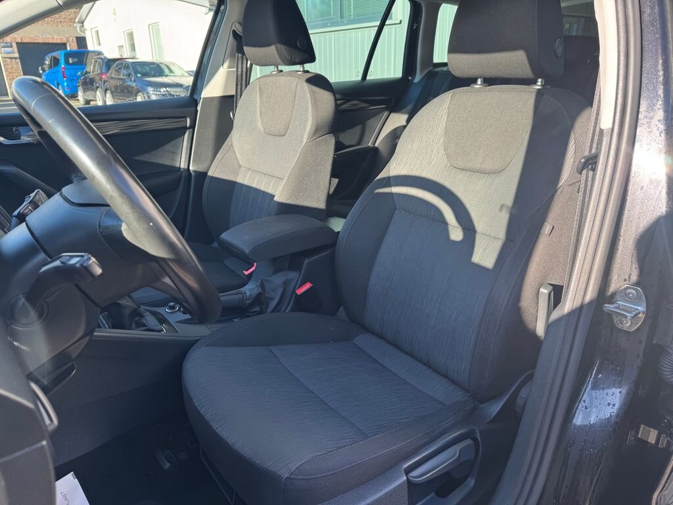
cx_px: 336
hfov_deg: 71.6
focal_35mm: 24
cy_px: 252
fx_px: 467
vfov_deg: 56.8
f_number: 1.78
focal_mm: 6.76
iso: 64
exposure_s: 1/217
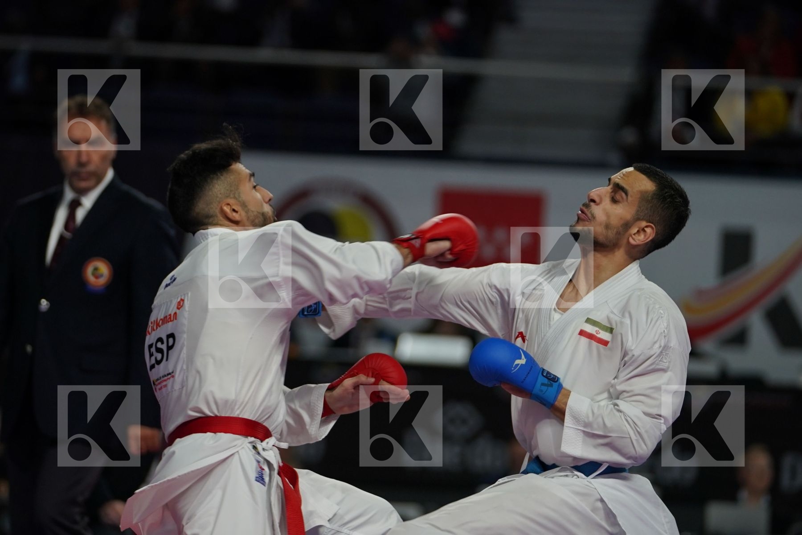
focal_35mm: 238
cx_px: 401
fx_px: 5302
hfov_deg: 8.7
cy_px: 268
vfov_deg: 5.8
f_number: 2.8
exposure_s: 1/1000
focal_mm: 159
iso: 800
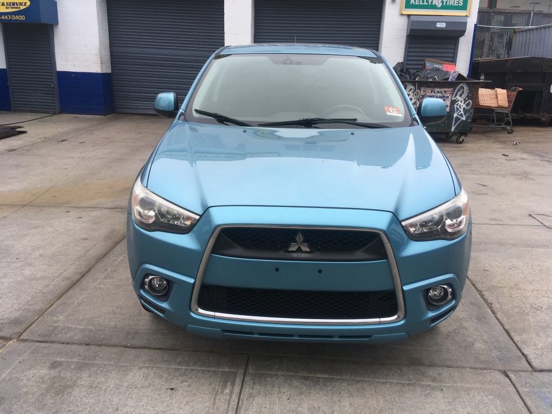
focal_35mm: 29
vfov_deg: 48.2
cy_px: 207
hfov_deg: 61.7
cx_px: 276
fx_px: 462
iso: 25
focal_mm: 4.15
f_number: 2.2
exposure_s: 1/120
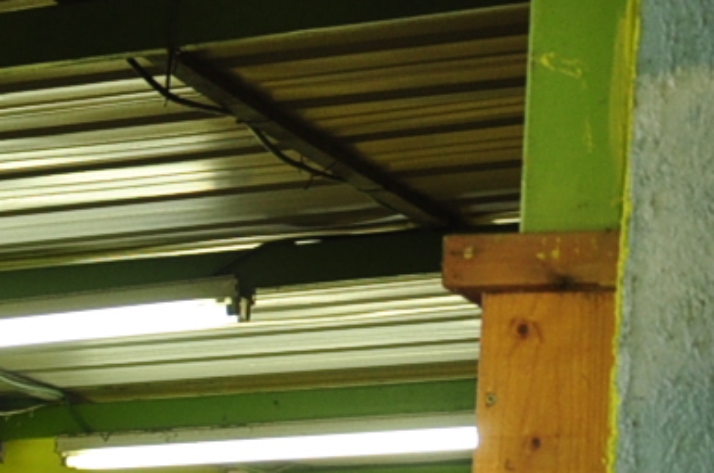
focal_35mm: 184
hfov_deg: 9.9
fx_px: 3642
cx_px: -994
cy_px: 716
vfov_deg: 7.3
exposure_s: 1/30
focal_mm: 22
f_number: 3.8
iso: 320
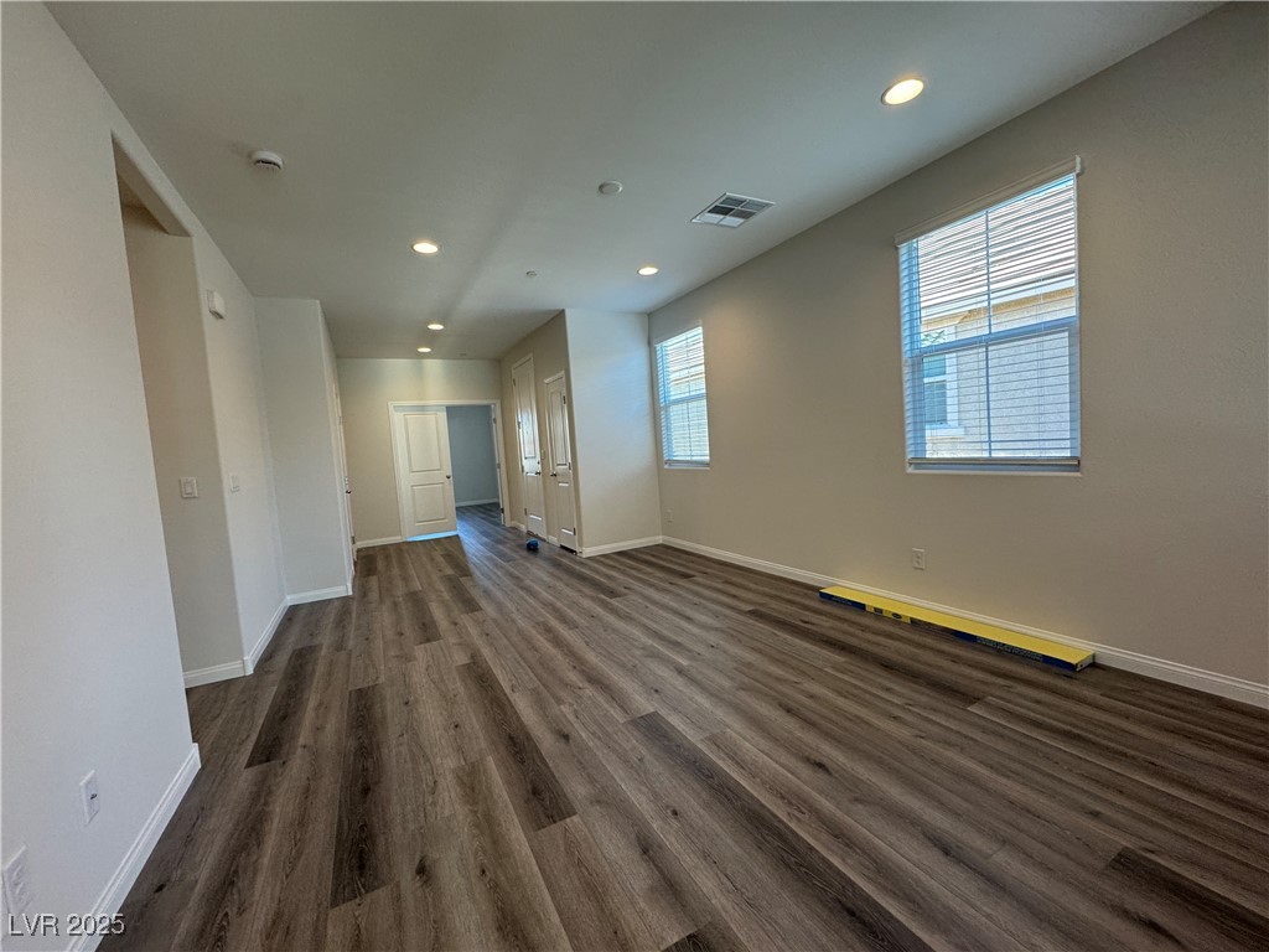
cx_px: 634
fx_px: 513
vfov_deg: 85.7
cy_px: 476
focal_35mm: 14
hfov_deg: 102.1
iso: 200
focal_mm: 2.22
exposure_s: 1/120
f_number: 2.2
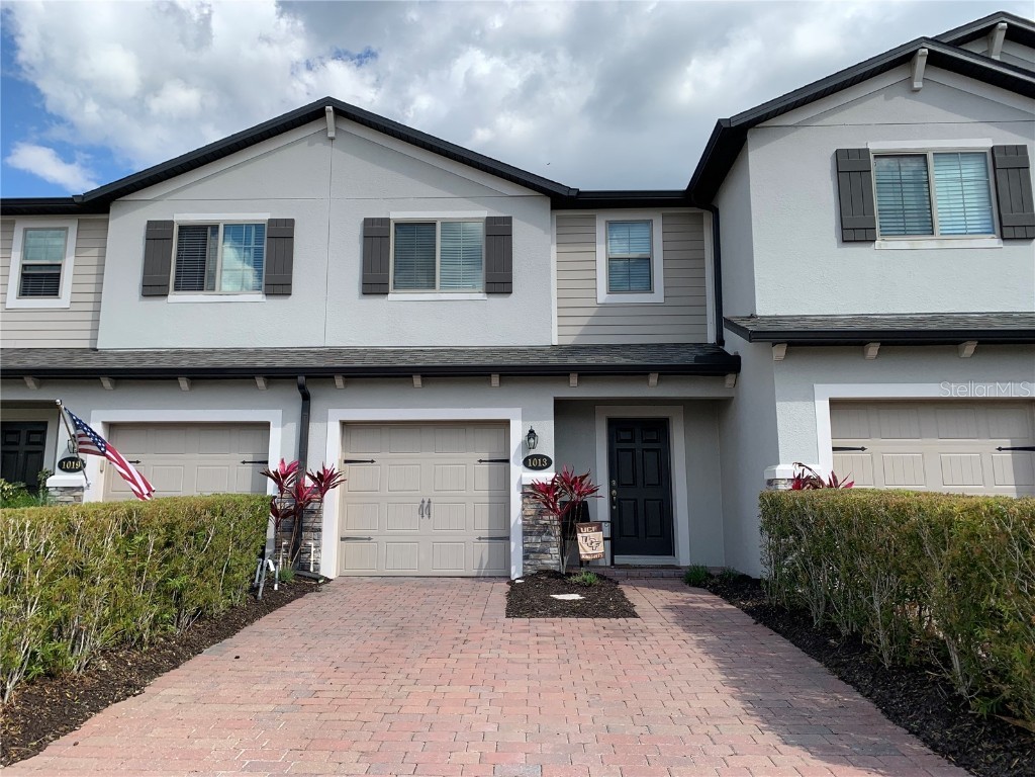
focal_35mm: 26
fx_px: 777
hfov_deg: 67.3
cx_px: 518
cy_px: 388
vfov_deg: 53.1
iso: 25
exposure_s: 1/1689
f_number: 1.8
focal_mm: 4.25
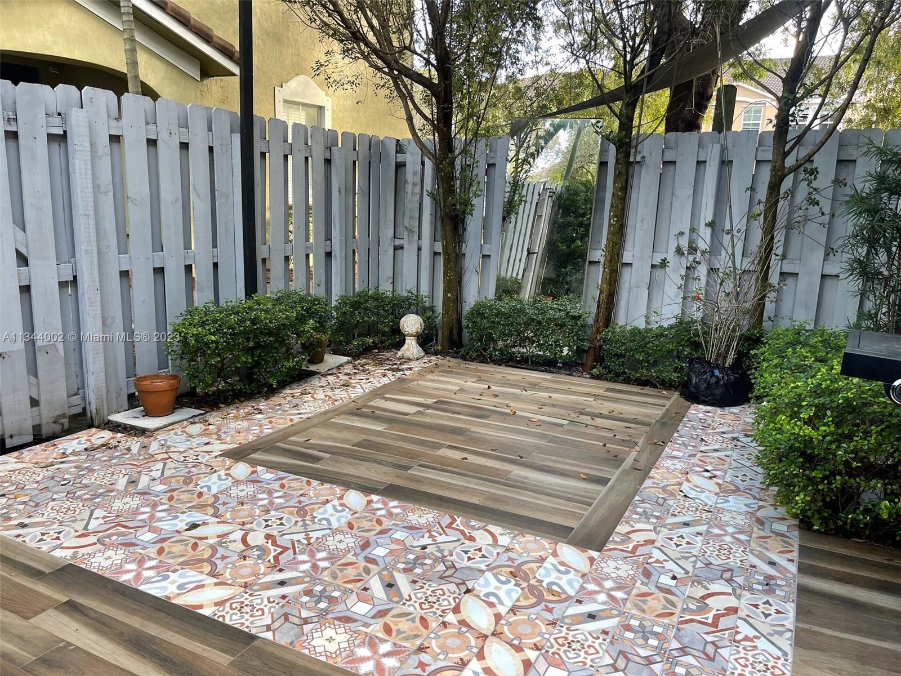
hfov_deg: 67.3
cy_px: 338
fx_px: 677
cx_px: 450
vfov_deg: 53.1
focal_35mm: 26
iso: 64
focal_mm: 5.1
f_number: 1.6
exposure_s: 1/121
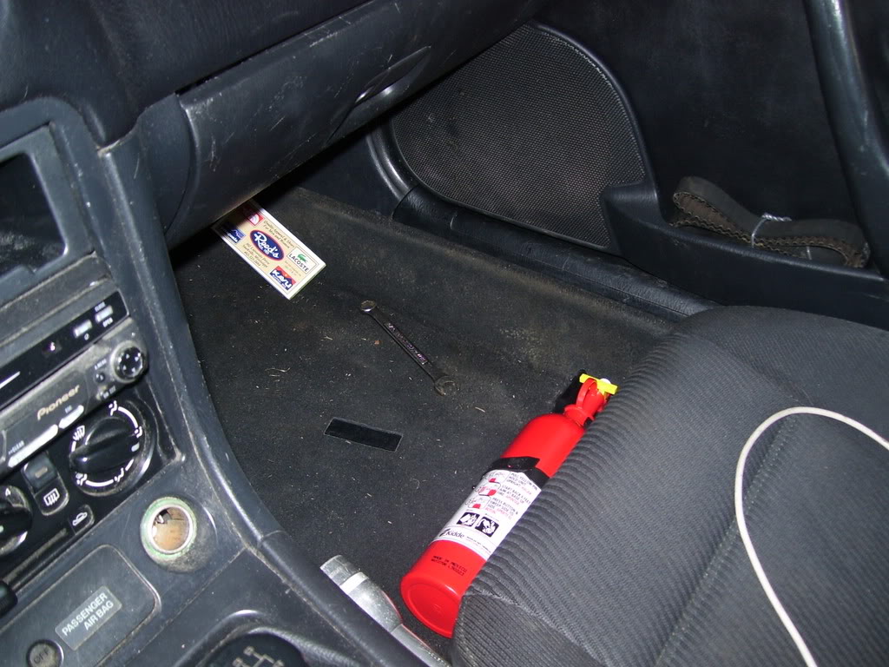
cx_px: 444
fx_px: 925
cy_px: 334
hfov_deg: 51.4
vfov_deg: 39.7
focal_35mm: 36
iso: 80
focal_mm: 6
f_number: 2.7
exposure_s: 1/60
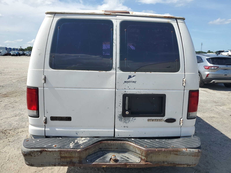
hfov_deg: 67.3
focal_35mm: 26
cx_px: 116
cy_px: 86
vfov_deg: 53.1
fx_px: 174
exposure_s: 1/3333
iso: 50
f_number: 1.5
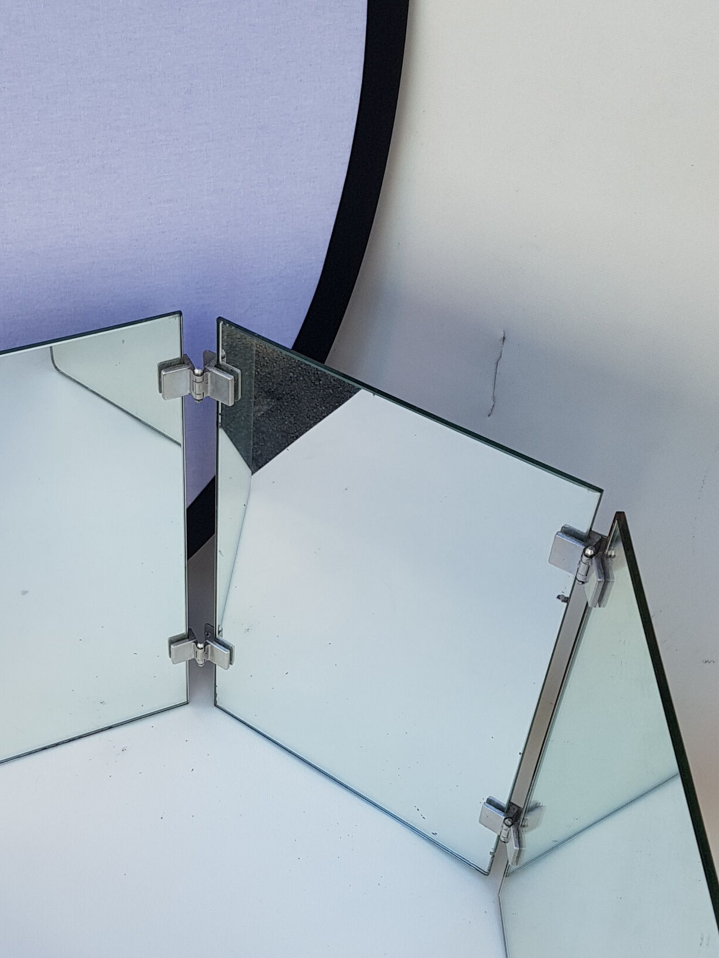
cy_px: 607
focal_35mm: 46
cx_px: 234
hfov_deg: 31.3
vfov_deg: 40.9
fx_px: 1274
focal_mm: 4.2
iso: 50
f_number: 1.7
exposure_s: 1/459
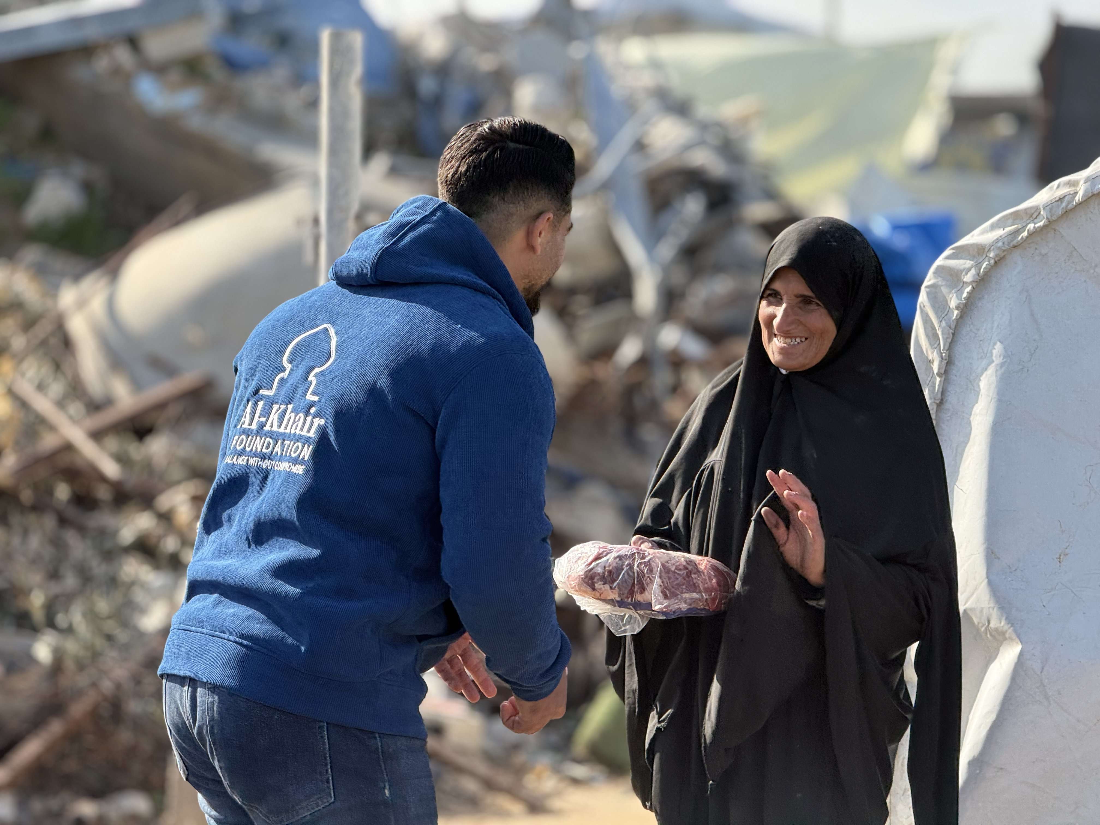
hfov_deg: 16.4
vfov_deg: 12.3
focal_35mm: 120
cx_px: 550
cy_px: 412
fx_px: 3813
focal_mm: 15.7
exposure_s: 1/680
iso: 64
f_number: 2.8
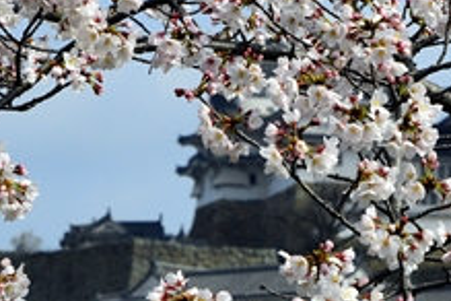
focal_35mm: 329
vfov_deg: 4.2
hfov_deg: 6.3
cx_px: 313
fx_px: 4121
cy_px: 256
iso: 400
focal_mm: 90
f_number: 13
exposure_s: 1/640
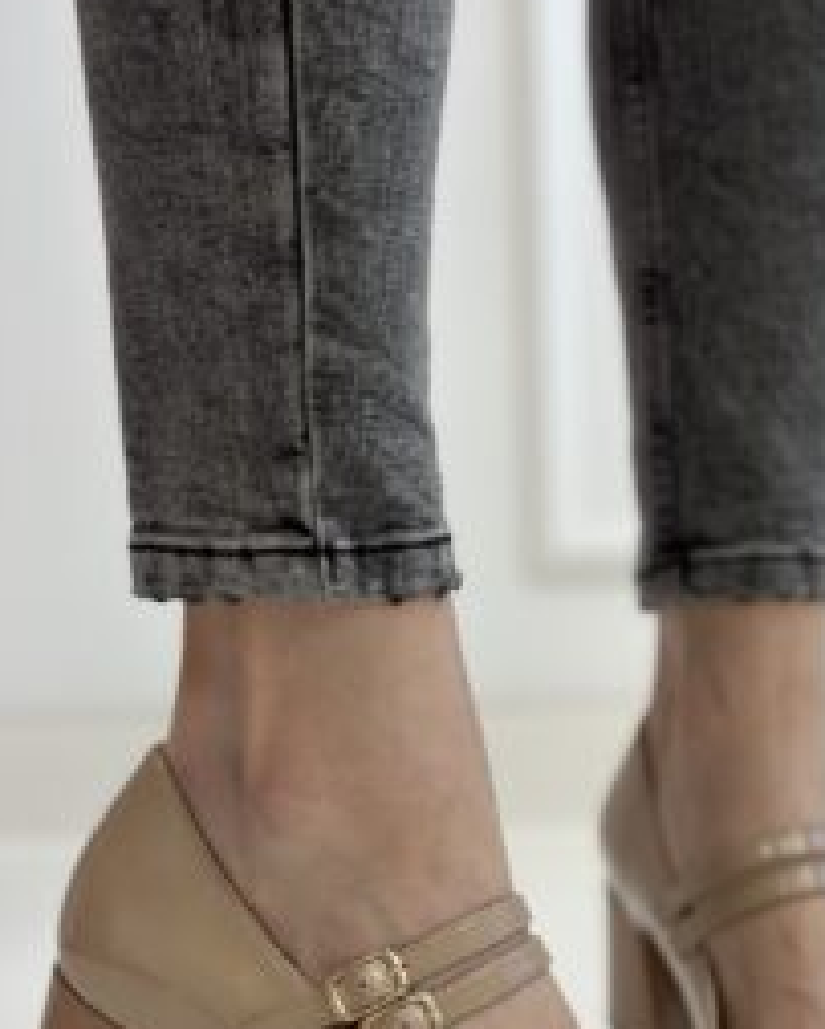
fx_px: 2254
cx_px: 508
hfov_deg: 20.7
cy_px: 748
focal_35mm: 74
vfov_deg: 25.4
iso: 125
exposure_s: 1/100
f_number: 1.78
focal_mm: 6.86
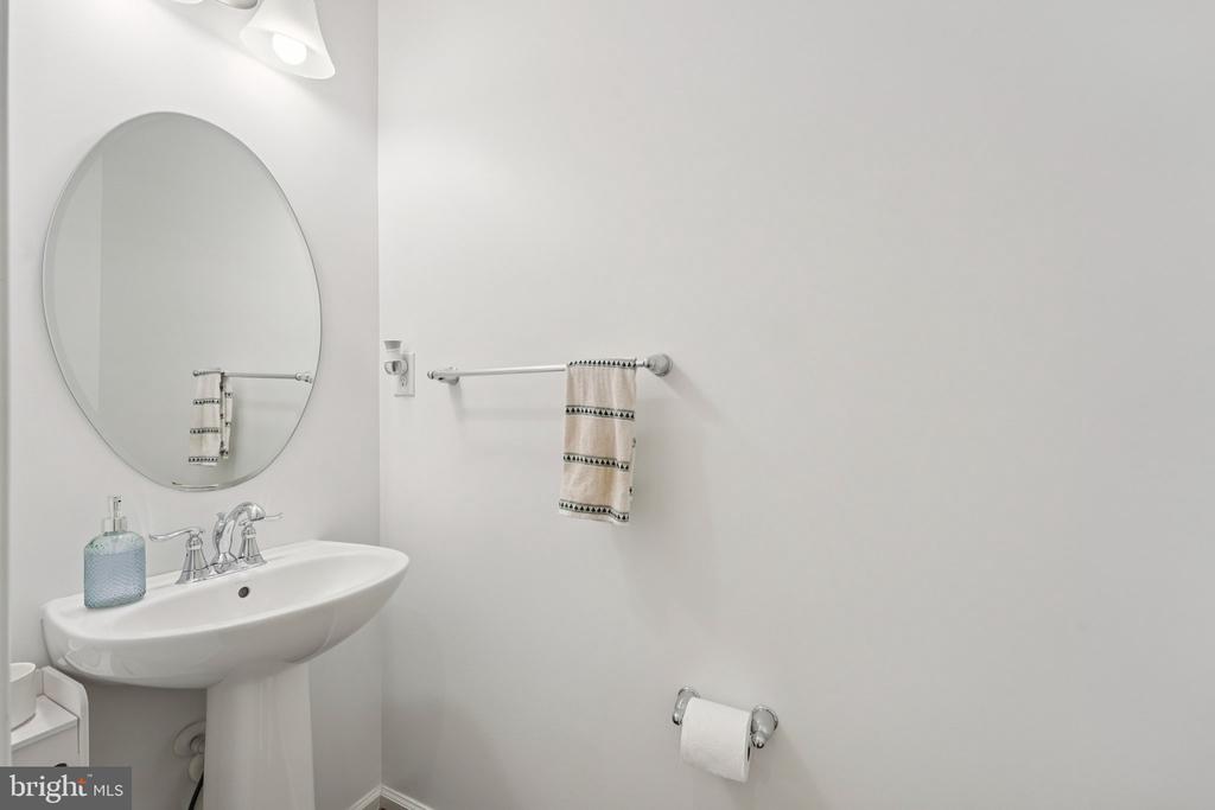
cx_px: 608
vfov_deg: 81.2
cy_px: 405
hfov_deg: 104.2
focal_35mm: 14
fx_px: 473
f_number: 8
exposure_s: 1/60
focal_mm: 14
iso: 500
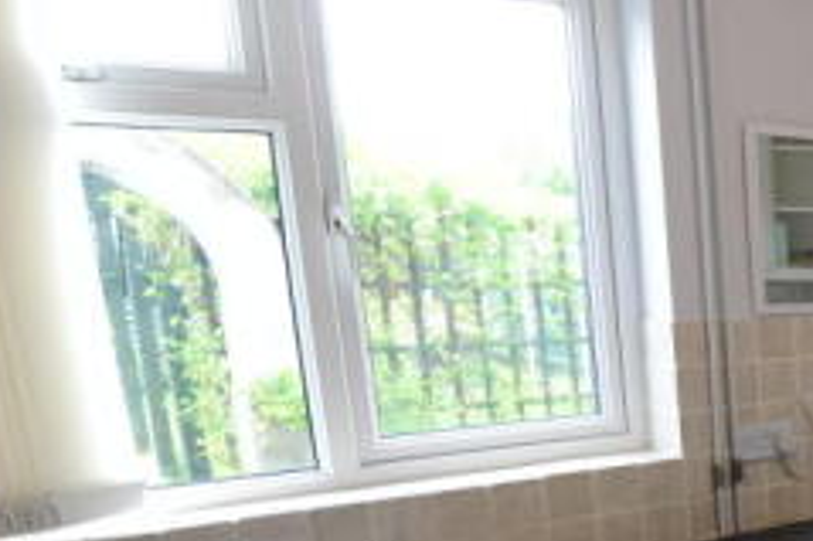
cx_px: 1068
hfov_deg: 32.7
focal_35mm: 44
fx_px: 993
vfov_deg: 29.2
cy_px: 493
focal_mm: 16
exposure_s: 1/80
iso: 800
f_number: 4.5
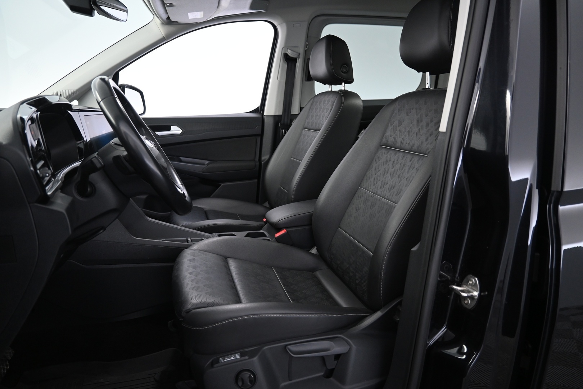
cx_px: 292
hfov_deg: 73.7
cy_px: 194
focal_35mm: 24
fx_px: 389
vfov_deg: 53.1
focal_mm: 16
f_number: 3.5
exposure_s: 1/25
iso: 1000
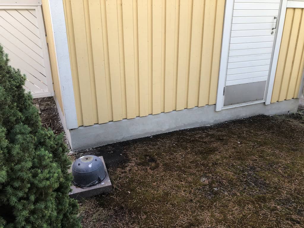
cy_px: 114
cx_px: 152
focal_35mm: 28
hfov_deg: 63.4
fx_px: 246
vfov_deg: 49.7
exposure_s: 1/139
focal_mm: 4
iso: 20
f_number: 1.8
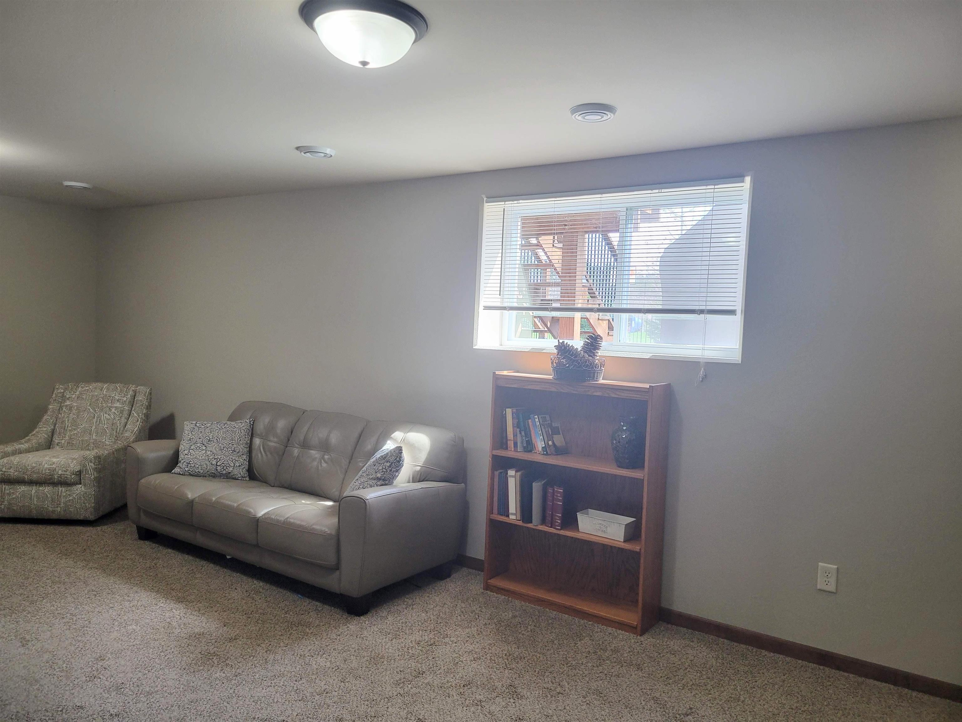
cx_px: 481
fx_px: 723
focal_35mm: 26
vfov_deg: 53.1
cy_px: 361
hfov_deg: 67.3
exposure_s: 1/120
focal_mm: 5.4
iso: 200
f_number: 1.8
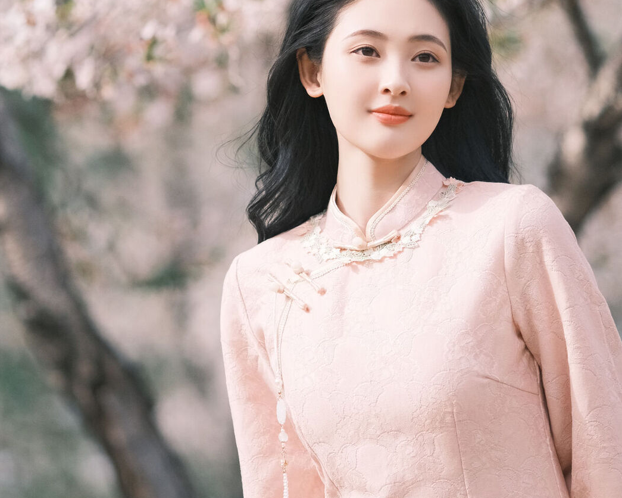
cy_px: 131
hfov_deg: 6.7
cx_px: 311
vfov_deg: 5.4
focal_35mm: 287
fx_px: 5283
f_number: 2
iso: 2000
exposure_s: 1/20000
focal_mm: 135
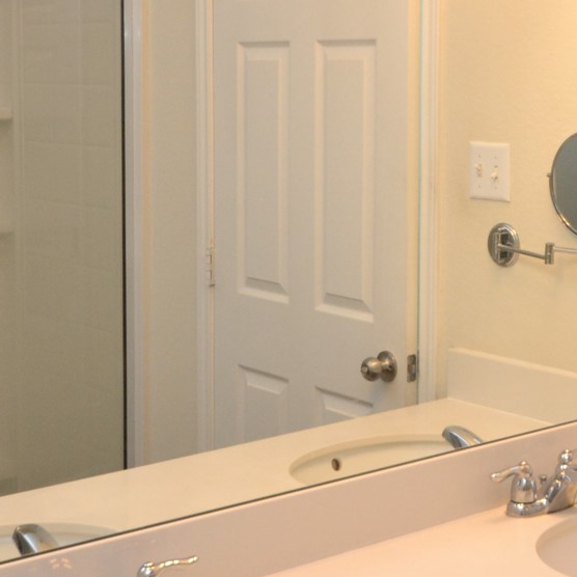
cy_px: 155
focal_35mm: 75
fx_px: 1408
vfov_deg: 23.0
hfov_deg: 22.7
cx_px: 488
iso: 720
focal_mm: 15
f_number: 5
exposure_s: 1/60
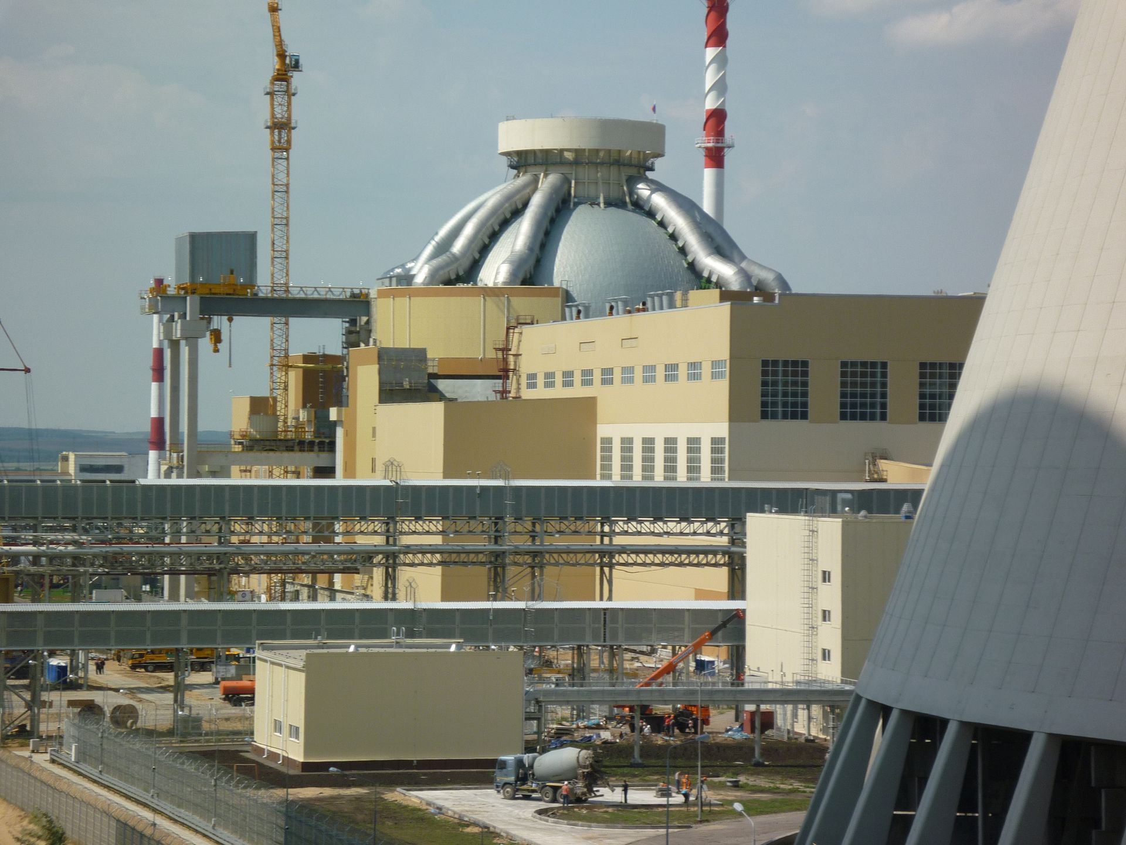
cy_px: 422
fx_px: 4034
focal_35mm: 124
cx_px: 563
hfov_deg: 15.9
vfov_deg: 12.0
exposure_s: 1/500
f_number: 5.9
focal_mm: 22
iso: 80
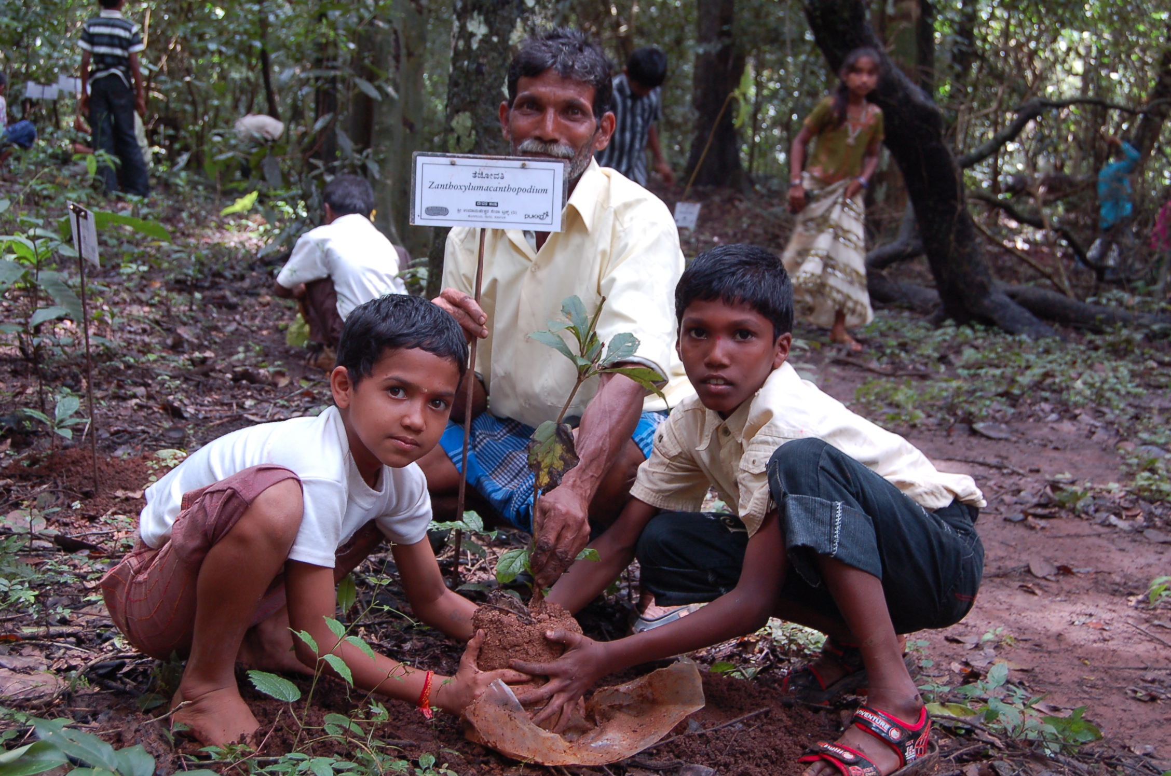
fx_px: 1656
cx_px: 586
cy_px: 388
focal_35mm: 51
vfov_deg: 26.4
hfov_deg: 38.9
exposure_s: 1/30
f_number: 7.1
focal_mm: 34
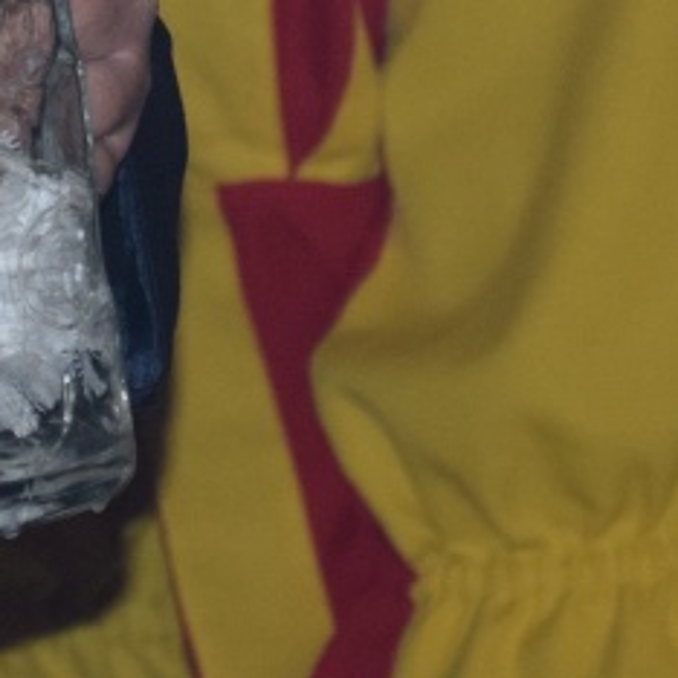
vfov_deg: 2.5
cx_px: -1156
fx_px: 15667
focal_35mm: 707
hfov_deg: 2.5
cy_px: -684
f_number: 5.3
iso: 800
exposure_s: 1/125
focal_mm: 80
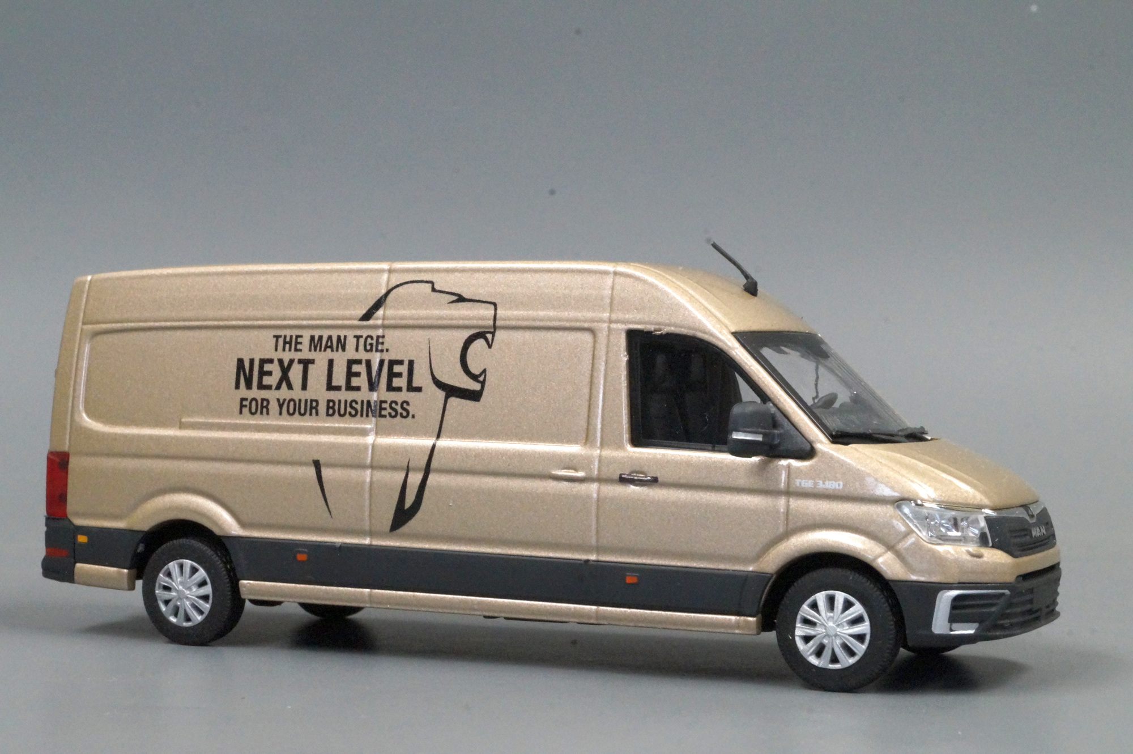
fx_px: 2359
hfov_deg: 27.0
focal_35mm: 75
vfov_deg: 18.2
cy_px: 377
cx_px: 566
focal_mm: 50
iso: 3200
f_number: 25
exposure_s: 1/15
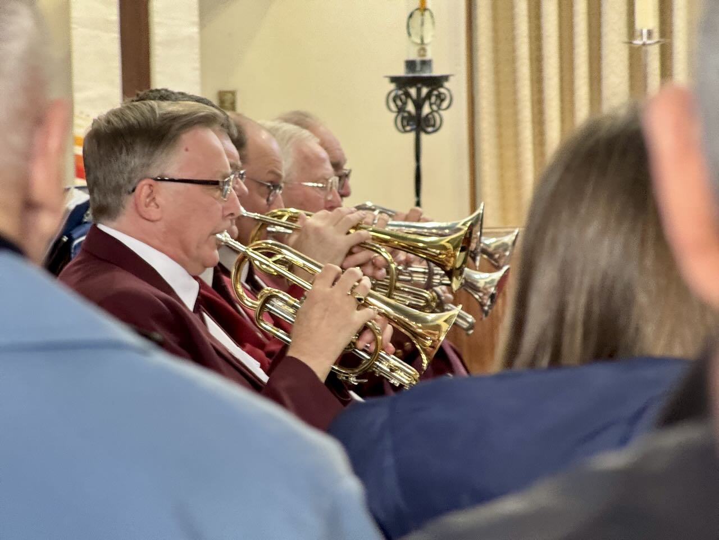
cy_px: 270
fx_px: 2492
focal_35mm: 120
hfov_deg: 16.4
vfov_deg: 12.3
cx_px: 360
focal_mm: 15.66
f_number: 2.8
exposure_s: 1/33
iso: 400
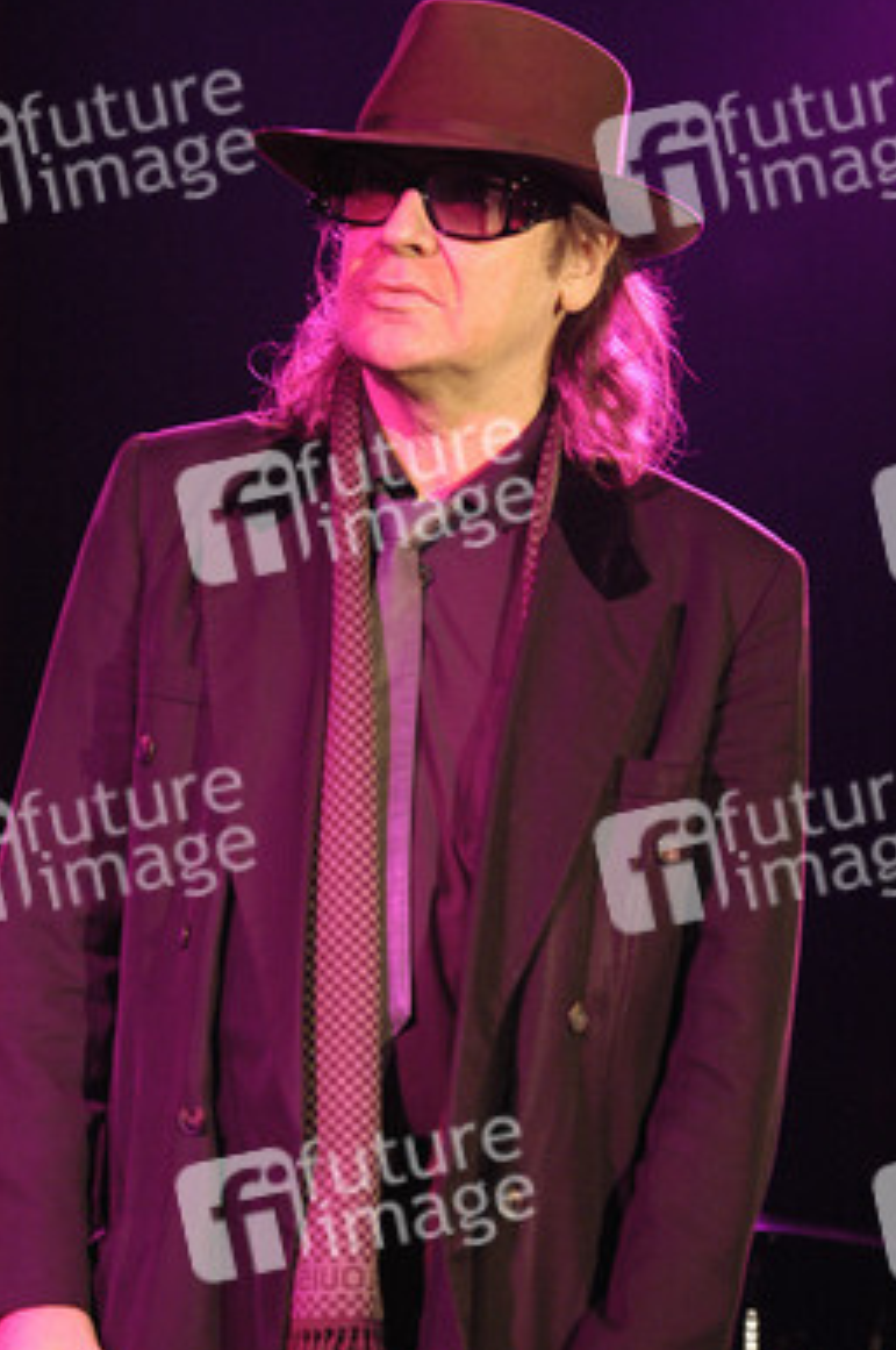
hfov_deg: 6.5
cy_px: 677
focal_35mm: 210
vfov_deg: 9.8
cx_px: 457
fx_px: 7842
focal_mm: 135
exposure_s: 1/90
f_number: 2.8
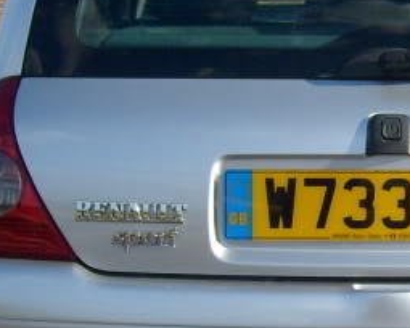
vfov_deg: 11.2
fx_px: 1662
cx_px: 407
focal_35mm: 137
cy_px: 260
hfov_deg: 13.9
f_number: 7.1
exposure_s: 1/180
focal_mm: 5.8
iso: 80
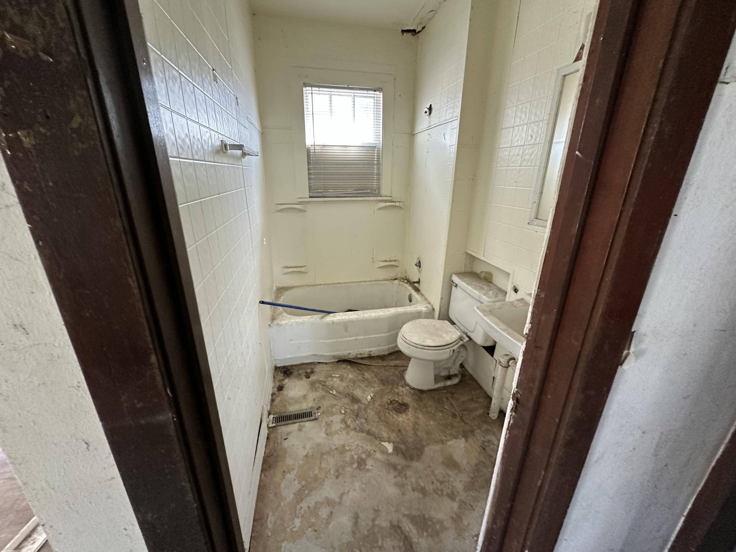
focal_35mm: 14
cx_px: 368
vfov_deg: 85.7
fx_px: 298
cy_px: 276
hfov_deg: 102.1
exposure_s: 1/61
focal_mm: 2.22
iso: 320
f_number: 2.2
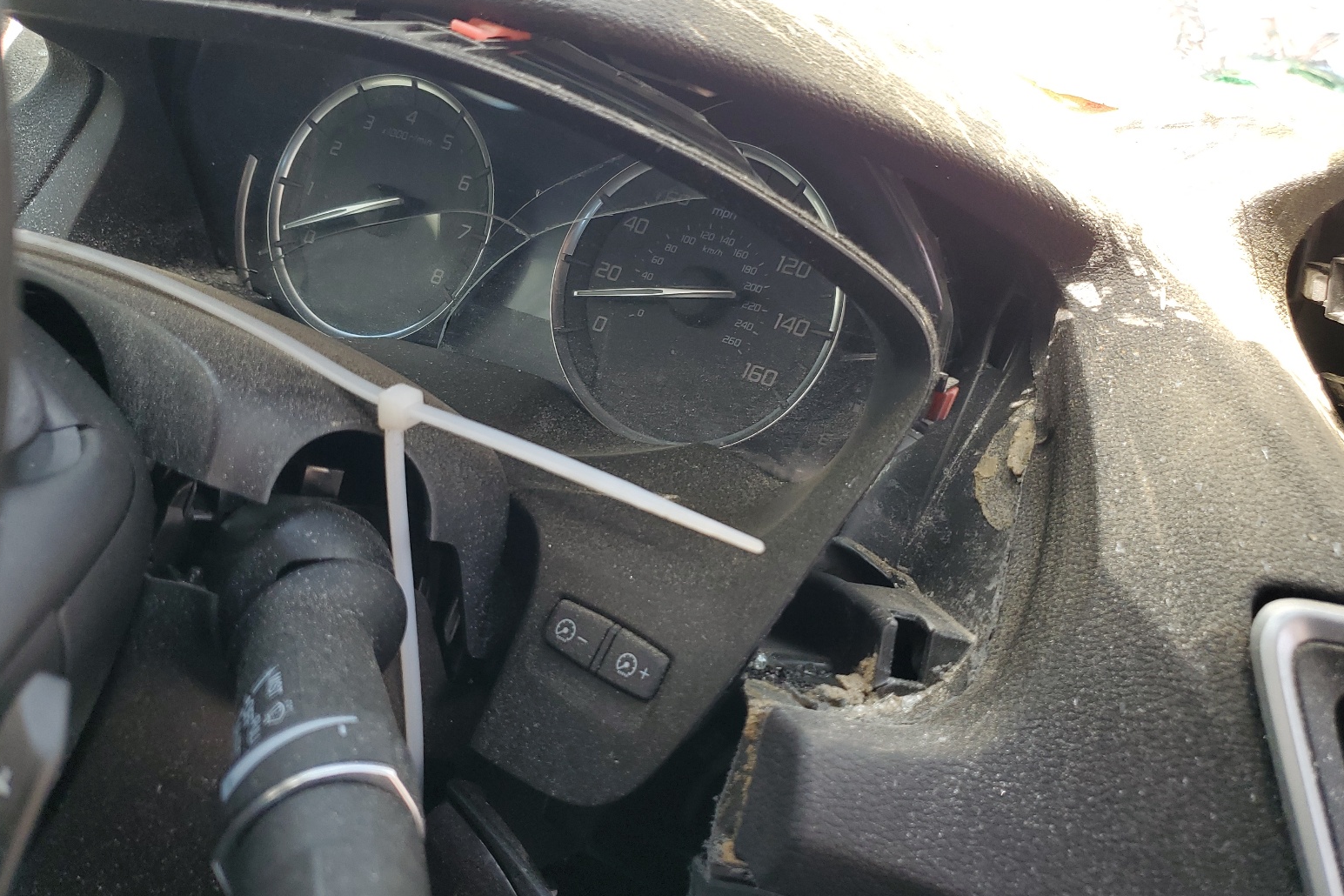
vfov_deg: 46.3
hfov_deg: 65.5
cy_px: 396
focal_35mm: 28
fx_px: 1045
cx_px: 676
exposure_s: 1/120
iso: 54
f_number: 1.5
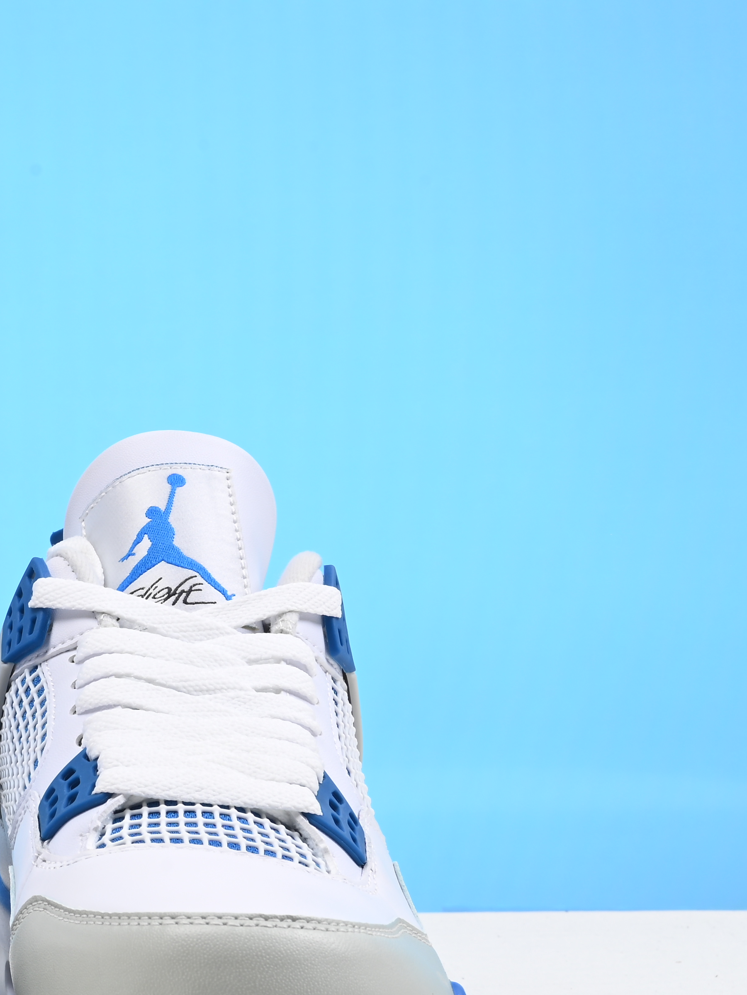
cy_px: 559
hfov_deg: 15.2
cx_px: -136
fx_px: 2704
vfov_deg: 20.9
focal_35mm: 94
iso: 100
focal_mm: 39
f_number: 16
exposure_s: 1/2
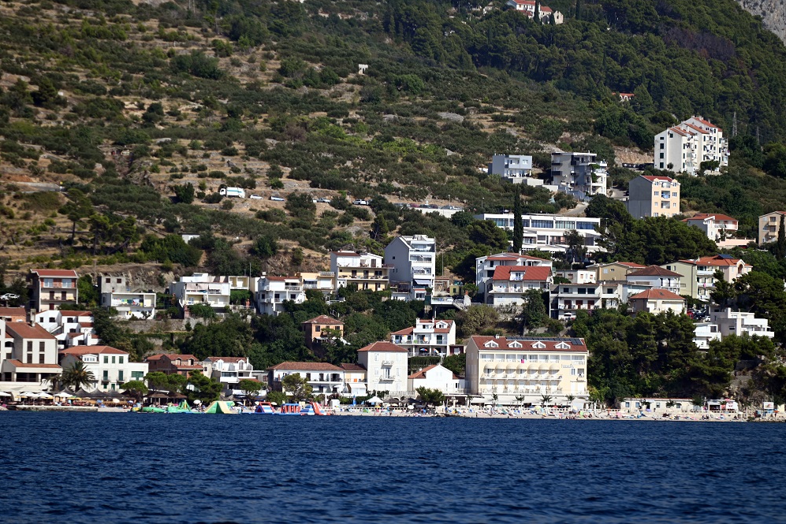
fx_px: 6572
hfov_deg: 6.8
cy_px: 262
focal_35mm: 301
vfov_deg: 4.6
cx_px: 393
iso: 100
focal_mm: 300
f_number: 5.6
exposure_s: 1/640
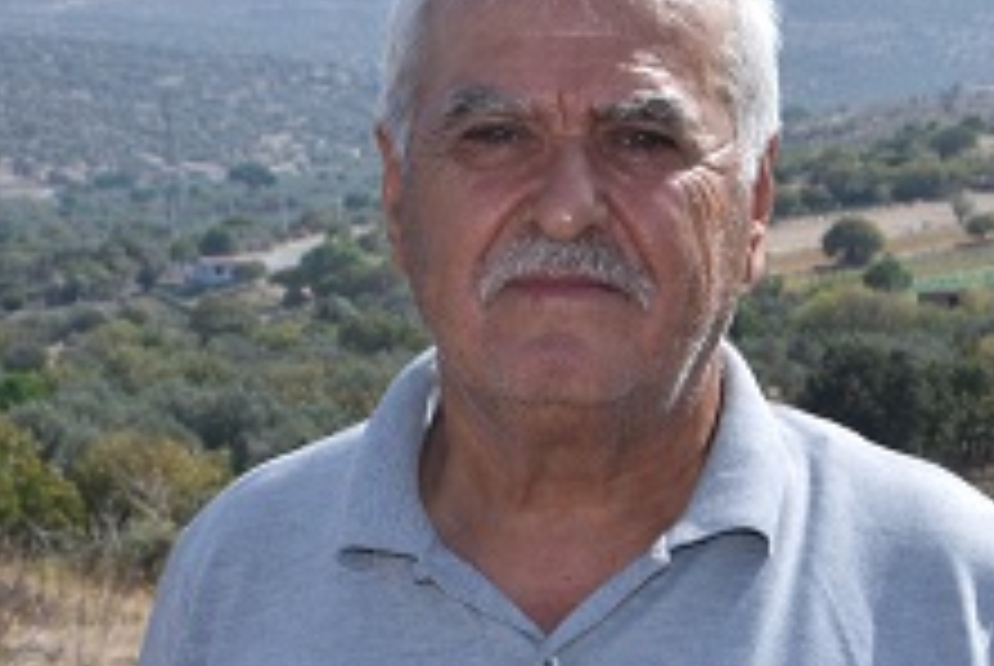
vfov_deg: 11.1
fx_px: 3373
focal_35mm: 122
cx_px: 481
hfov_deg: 16.8
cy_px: 693
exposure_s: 1/125
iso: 100
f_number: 10
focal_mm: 30
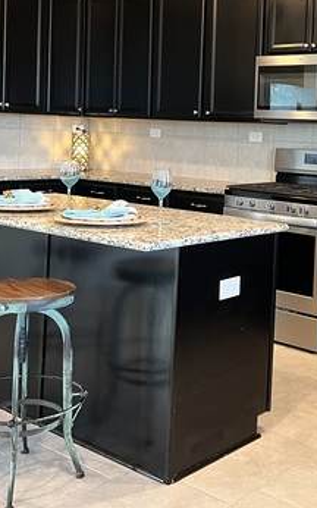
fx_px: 706
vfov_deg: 39.0
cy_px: 159
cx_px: 252
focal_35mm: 51
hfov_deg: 24.9
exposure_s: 1/60
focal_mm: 5.7
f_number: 1.5
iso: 200
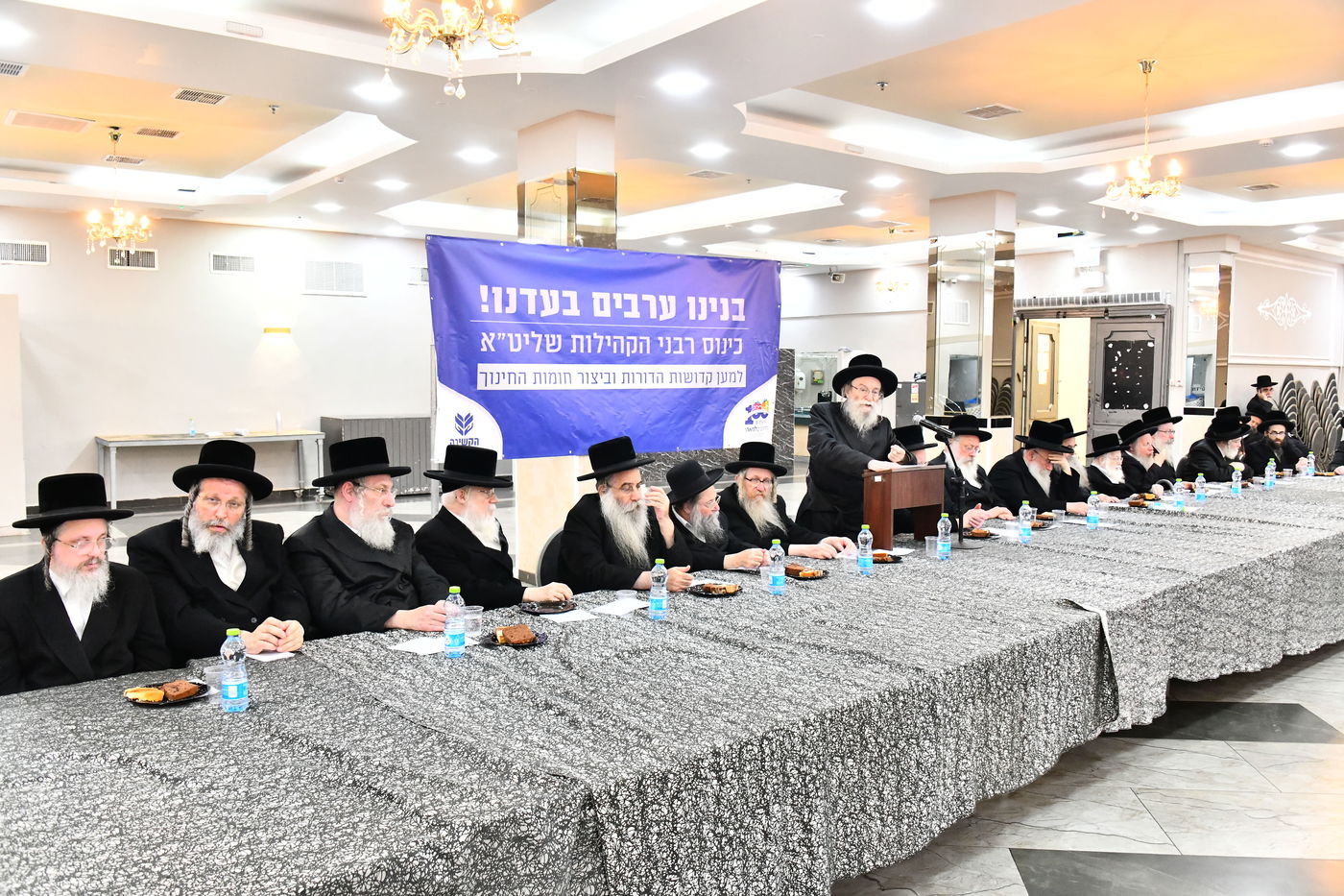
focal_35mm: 28
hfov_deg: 65.5
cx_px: 672
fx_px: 1045
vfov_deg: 46.4
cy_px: 448
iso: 5000
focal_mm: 28
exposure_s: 1/125
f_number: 5.6
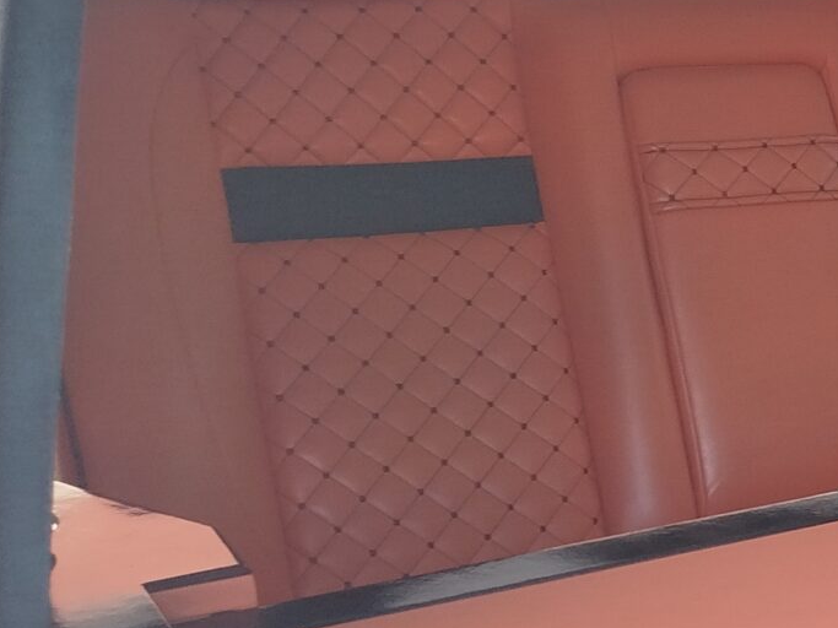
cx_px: 1385
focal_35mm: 90
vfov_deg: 16.2
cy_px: 535
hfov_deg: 18.4
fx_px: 2178
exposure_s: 1/33
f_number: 1.7
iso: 64
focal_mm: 5.31
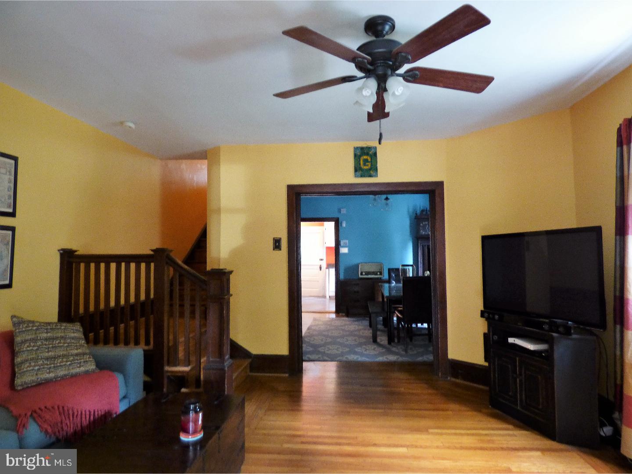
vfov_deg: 66.0
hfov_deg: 81.7
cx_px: 316
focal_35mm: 20
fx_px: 365
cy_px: 237
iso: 400
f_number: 2.8
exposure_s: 1/5
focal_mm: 3.58
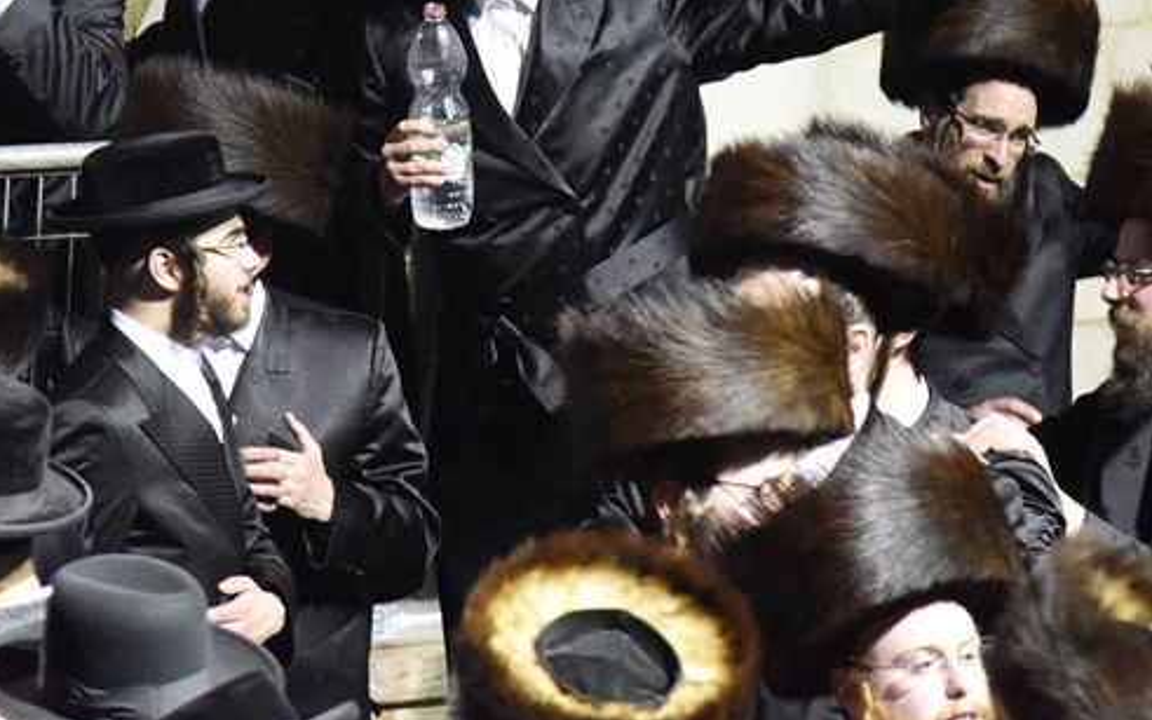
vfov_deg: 5.1
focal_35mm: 255
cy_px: -69
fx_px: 8007
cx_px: 516
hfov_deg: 8.2
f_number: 4
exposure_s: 1/100
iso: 5000
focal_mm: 120
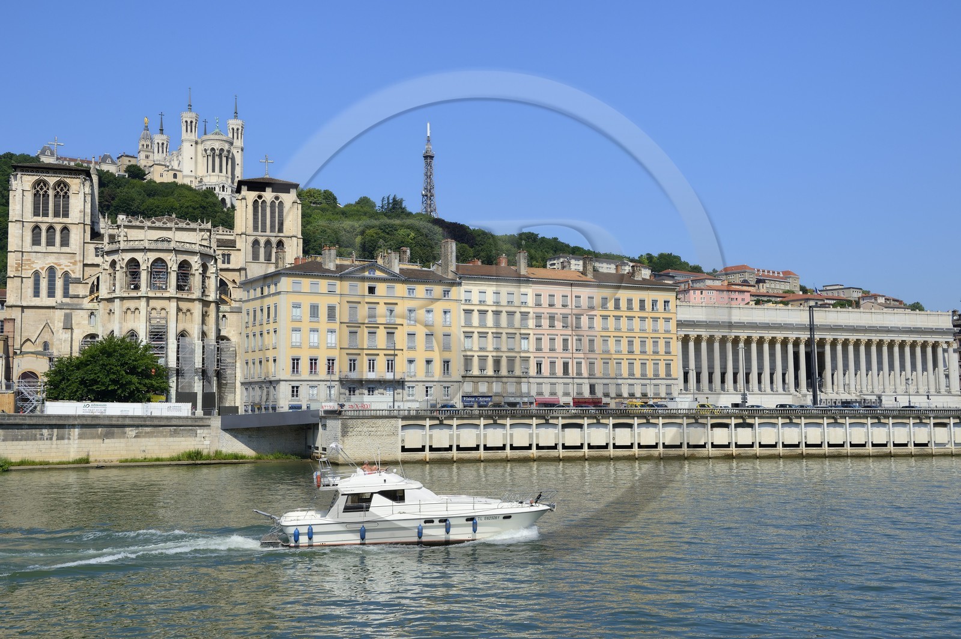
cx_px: 480
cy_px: 320
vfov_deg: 35.0
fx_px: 1014
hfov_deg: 50.7
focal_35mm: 38
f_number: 10
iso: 100
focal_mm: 38
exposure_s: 1/250
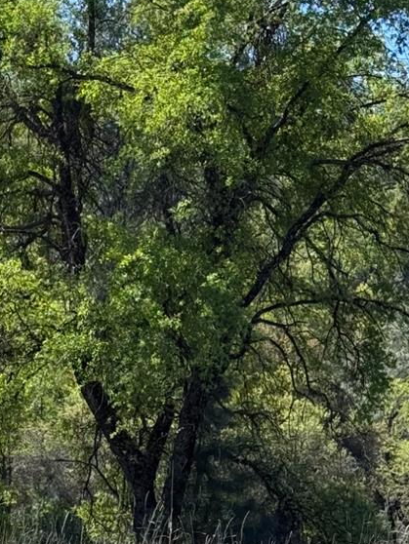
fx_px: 2031
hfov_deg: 11.5
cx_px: 90
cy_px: 438
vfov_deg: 15.2
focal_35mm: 129
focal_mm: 6.76
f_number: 1.78
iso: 64
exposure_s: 1/2208
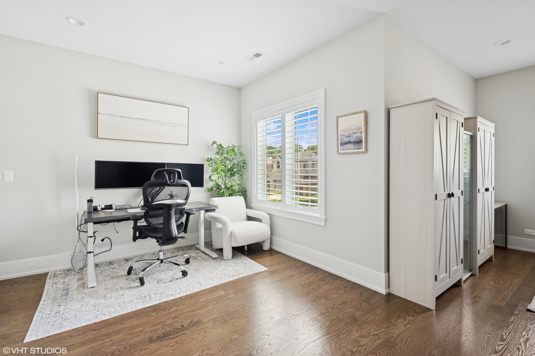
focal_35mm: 15
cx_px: 268
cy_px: 178
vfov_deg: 77.2
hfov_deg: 100.4
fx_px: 223
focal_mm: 10
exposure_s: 1/2.5
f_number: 11
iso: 200
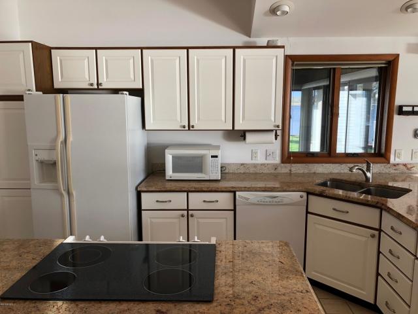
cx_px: 209
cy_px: 157
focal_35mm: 28
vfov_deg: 49.7
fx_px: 338
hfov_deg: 63.4
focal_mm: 4
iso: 20
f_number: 1.8
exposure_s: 1/126
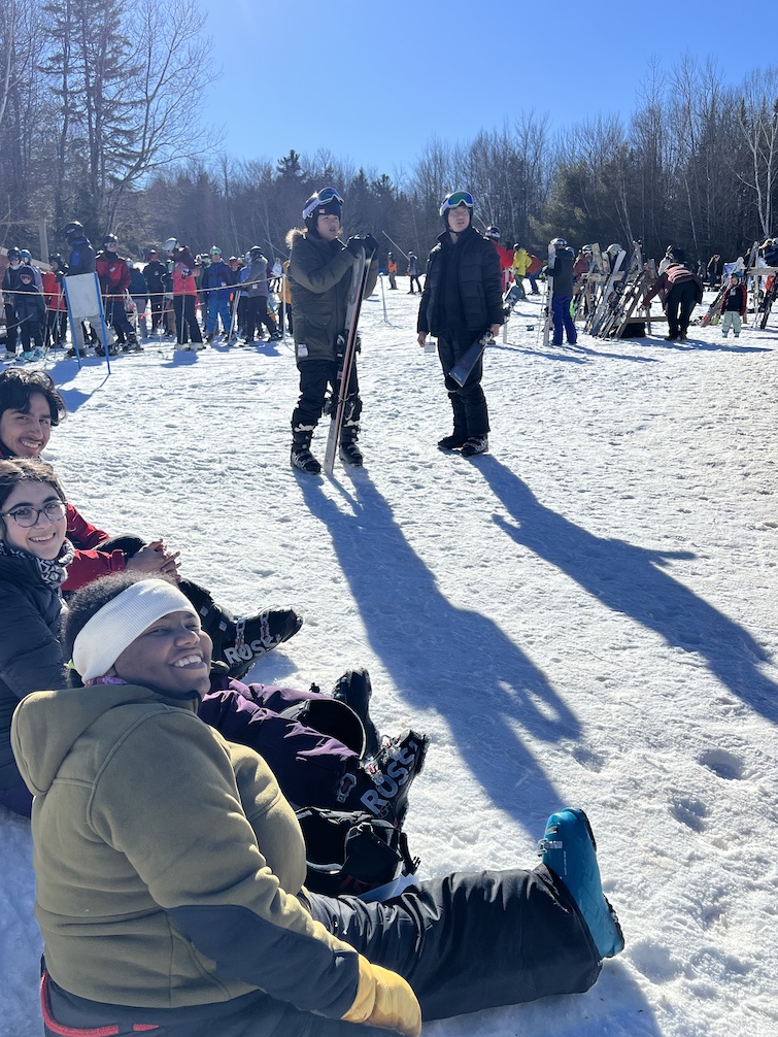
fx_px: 929
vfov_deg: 58.2
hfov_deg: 45.3
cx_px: 323
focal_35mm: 31
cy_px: 578
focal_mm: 5.7
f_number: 1.5
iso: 50
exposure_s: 1/6211
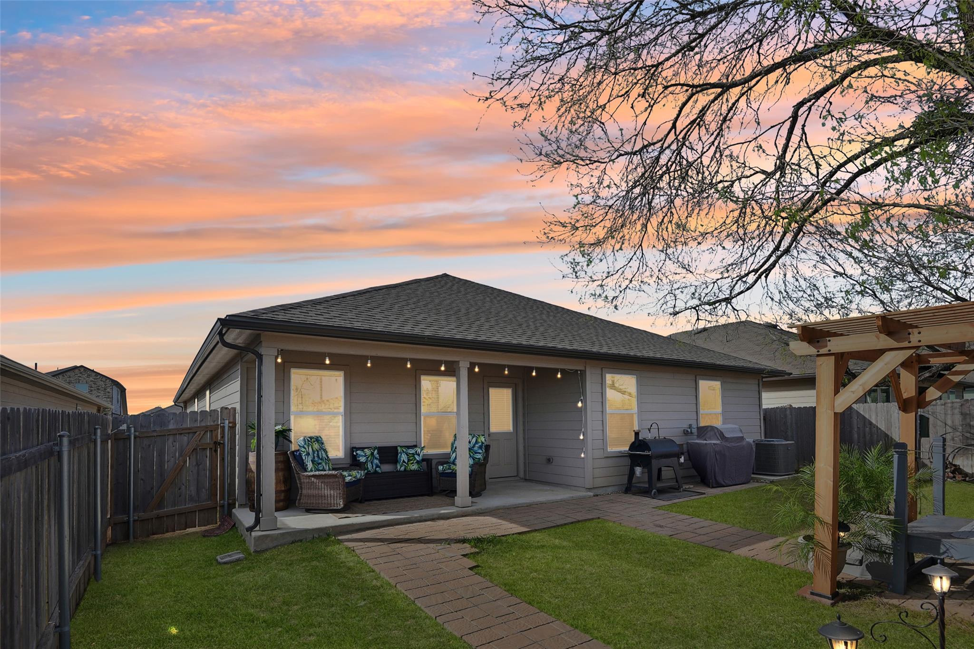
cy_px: 324
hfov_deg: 93.3
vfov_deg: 70.5
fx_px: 460
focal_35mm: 17
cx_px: 487
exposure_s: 1/320
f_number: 8
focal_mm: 17
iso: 400
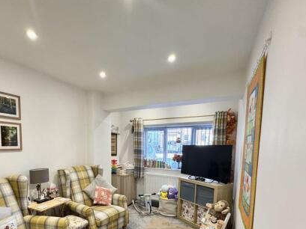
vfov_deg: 63.5
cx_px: 122
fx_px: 177
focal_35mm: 20
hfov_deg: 80.7
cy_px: 161
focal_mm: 2.22
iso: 160
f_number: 2.2
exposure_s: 1/100
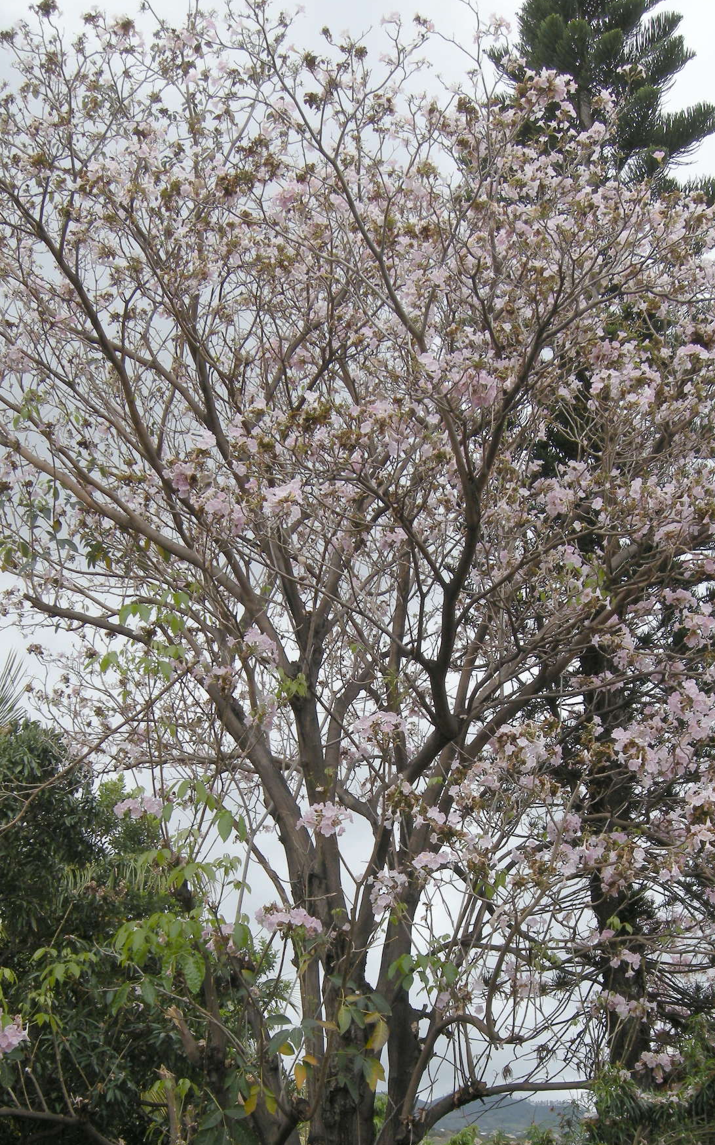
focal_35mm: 51
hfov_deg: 25.3
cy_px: 784
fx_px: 1590
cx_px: 338
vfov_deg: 39.0
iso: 64
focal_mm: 7.5
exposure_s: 1/193
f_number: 4.8
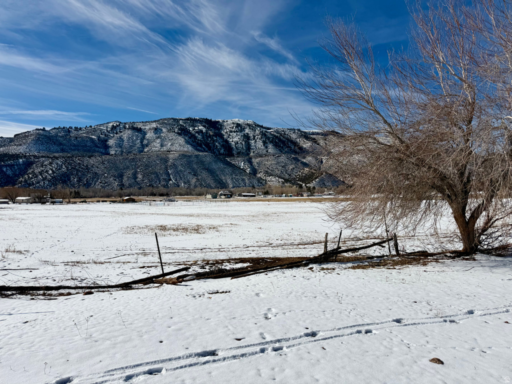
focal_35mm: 24
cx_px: 256
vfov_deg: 56.8
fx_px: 355
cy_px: 192
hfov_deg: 71.6
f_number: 1.78
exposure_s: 1/14286
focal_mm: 6.76
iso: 80
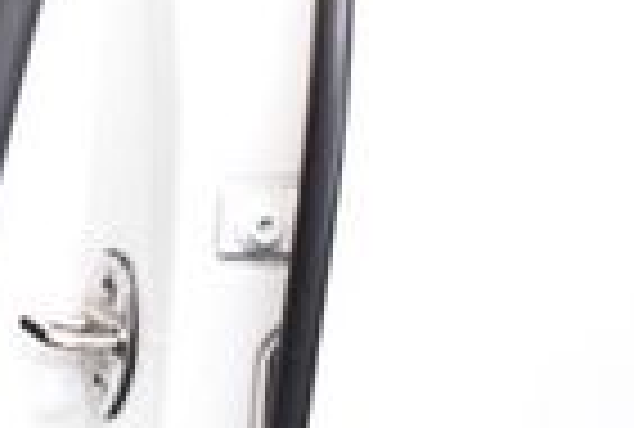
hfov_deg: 11.3
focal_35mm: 163
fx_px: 2880
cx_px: -638
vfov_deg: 8.5
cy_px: 68
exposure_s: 1/125
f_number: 3.5
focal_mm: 18
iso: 1600
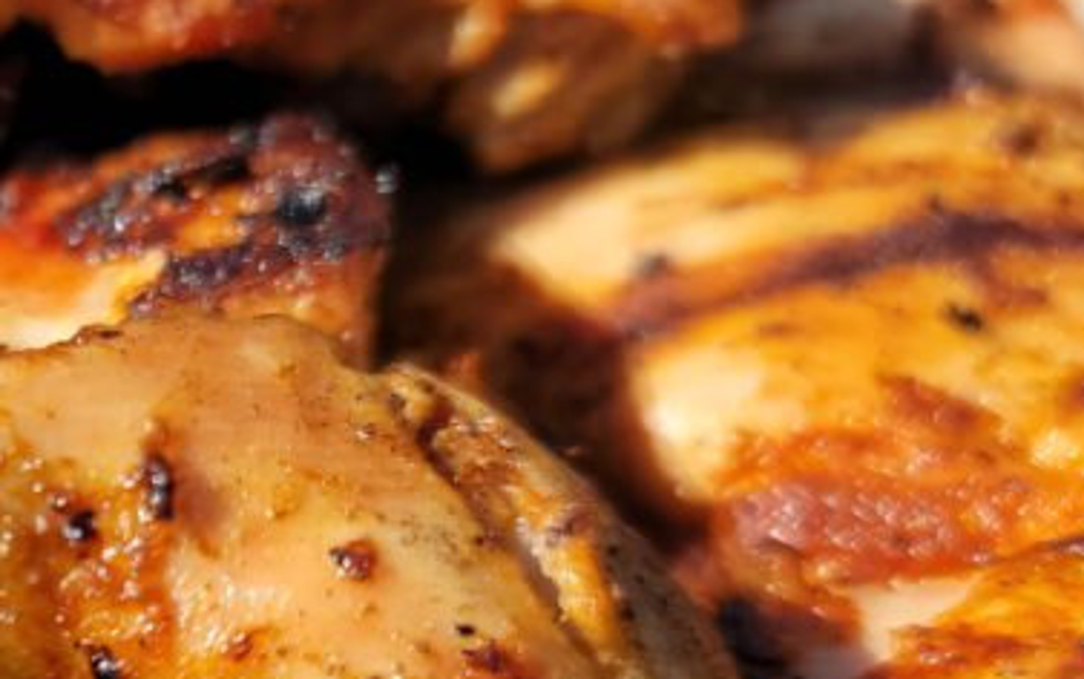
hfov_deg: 34.2
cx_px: 0
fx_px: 1596
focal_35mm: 54
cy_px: 492
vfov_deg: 23.8
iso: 20
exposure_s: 1/748
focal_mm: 7
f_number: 1.8
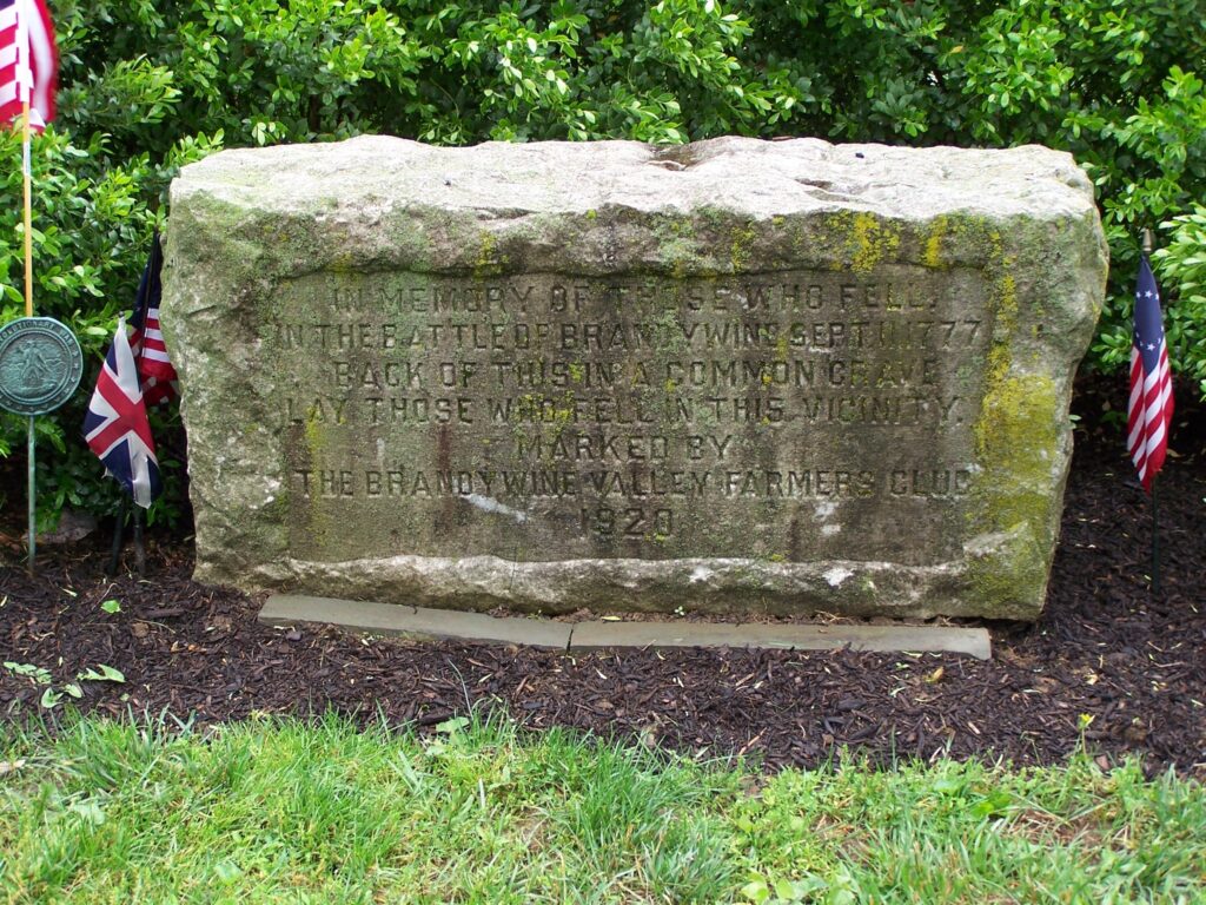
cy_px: 452
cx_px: 603
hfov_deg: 29.0
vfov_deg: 21.9
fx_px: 2334
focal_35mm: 67
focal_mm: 11.1
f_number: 3.2
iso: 64
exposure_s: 1/60
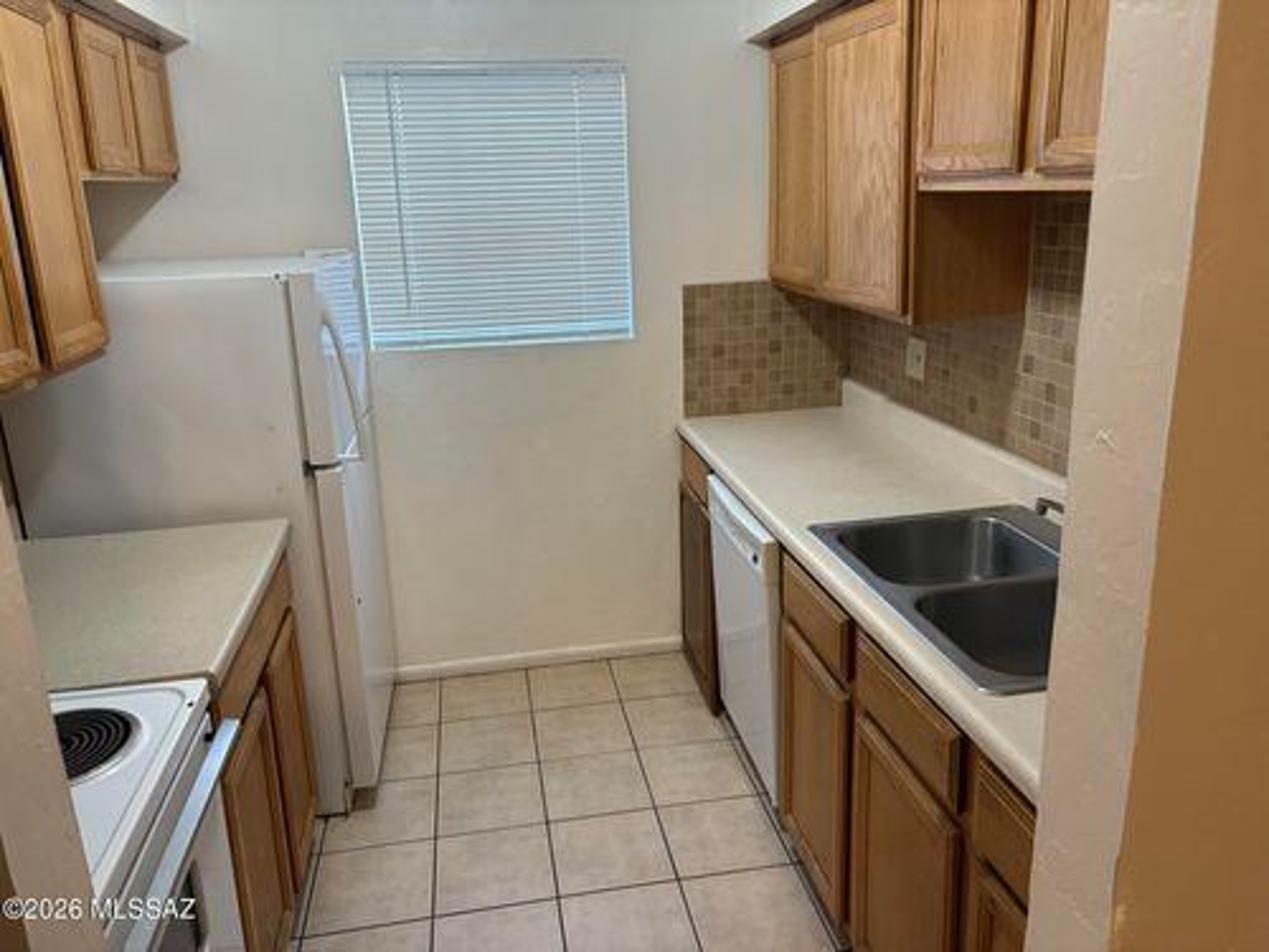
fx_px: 953
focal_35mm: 26
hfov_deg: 67.3
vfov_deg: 53.1
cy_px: 476
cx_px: 634
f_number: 1.6
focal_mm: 5.96
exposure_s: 1/60
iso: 250
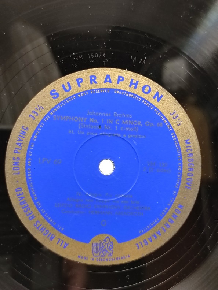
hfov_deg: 30.3
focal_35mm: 48
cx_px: 109
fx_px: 403
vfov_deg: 39.7
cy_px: 145
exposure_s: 1/60
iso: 1885
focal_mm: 6.72
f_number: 1.69
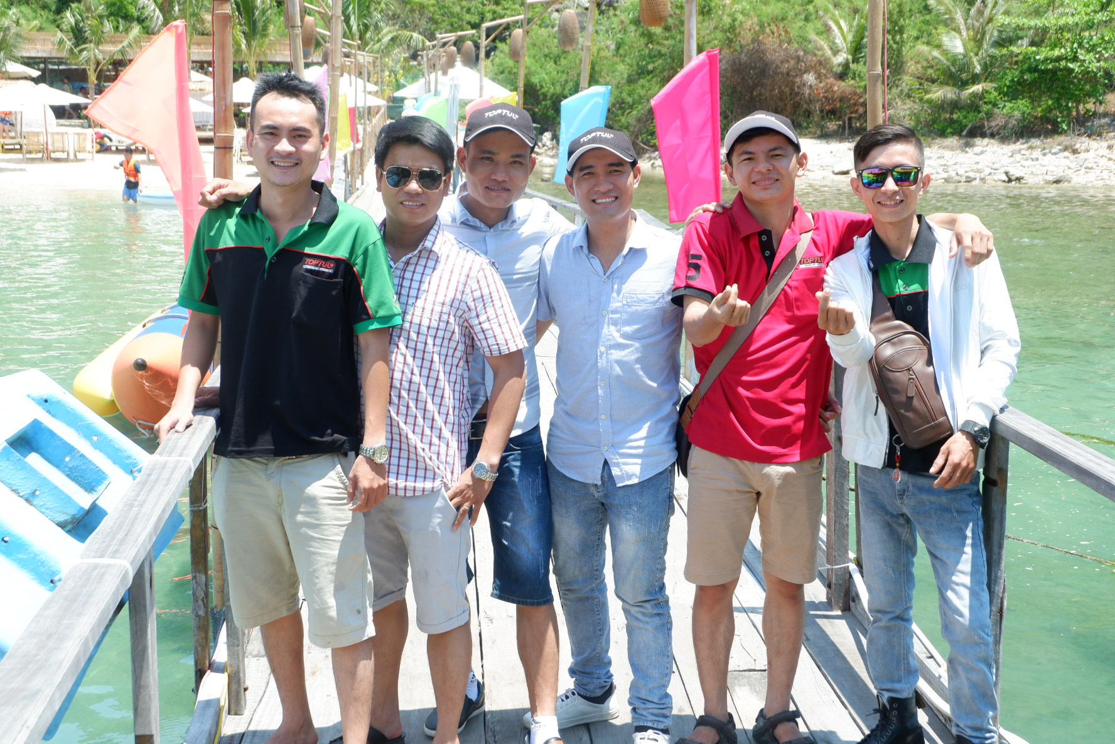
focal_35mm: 53
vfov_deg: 25.5
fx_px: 1641
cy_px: 372
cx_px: 558
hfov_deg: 37.5
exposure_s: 1/170
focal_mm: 35.5
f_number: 8
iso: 200
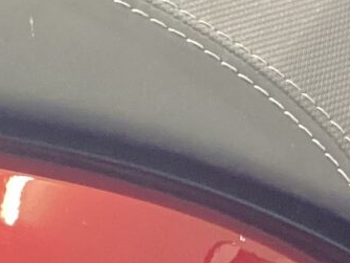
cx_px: -156
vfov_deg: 7.8
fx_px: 1801
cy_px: 591
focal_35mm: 178
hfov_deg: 10.7
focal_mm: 3.3
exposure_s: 1/33
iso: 320
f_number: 2.4
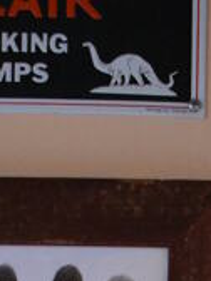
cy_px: 651
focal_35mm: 141
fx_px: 1146
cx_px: 95
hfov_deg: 10.5
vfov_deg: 11.7
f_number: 3.5
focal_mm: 18
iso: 4500
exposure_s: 1/125
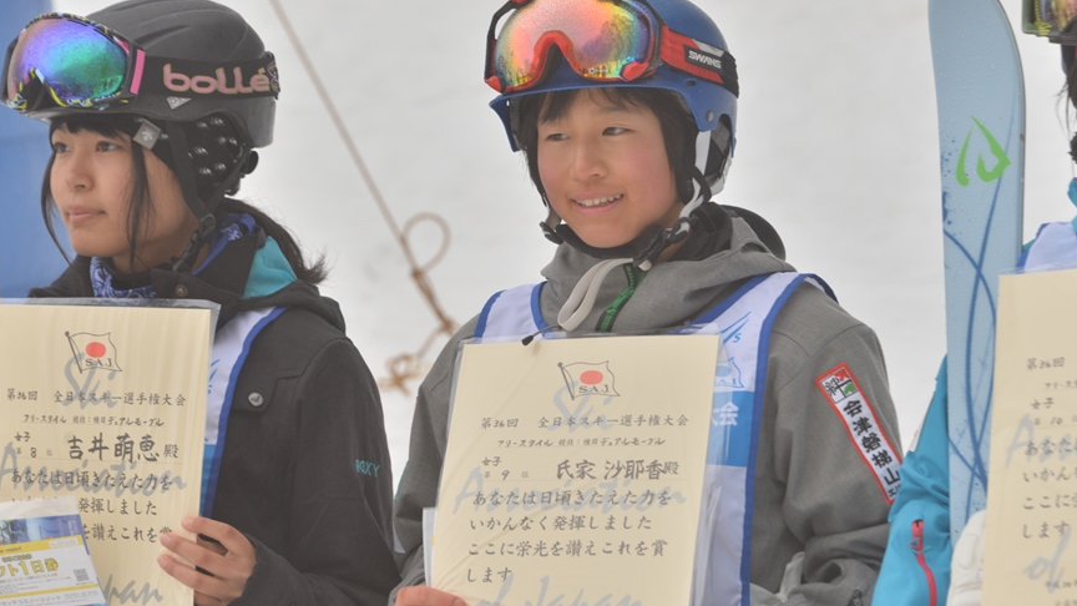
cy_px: 314
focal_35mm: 176
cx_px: 592
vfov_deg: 6.9
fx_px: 5026
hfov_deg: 12.2
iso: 400
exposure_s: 1/160
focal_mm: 145
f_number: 6.3
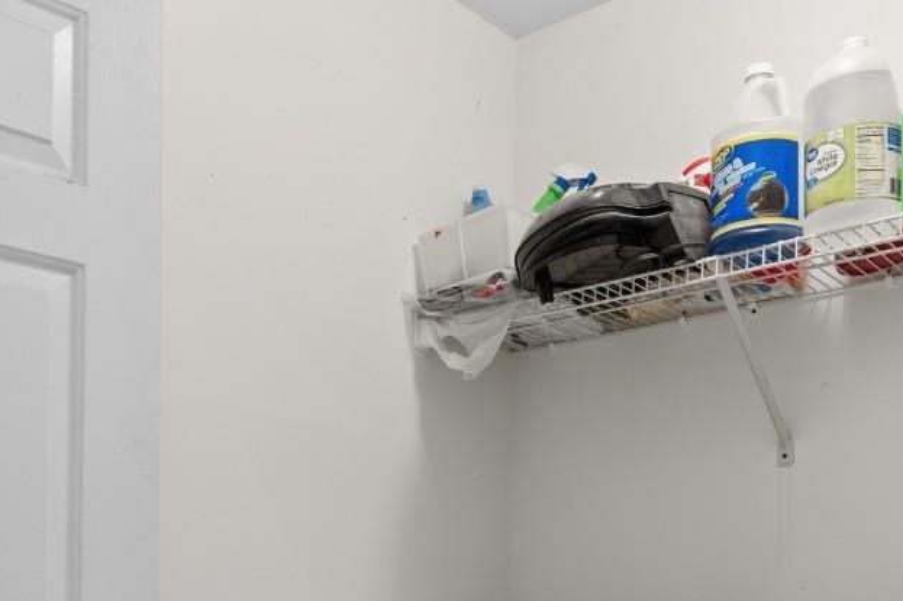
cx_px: 394
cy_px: 597
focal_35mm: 39
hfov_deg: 49.4
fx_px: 978
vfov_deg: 31.7
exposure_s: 1/2
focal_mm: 10
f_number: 4.5
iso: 100
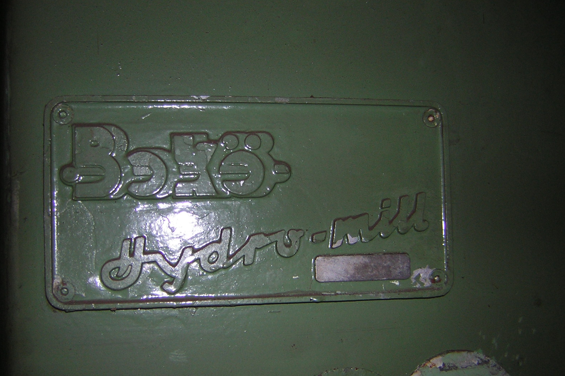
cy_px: 213
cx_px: 280
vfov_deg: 35.0
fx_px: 596
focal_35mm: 38
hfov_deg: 50.7
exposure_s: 1/60.1
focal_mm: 4.7
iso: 50
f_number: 2.6
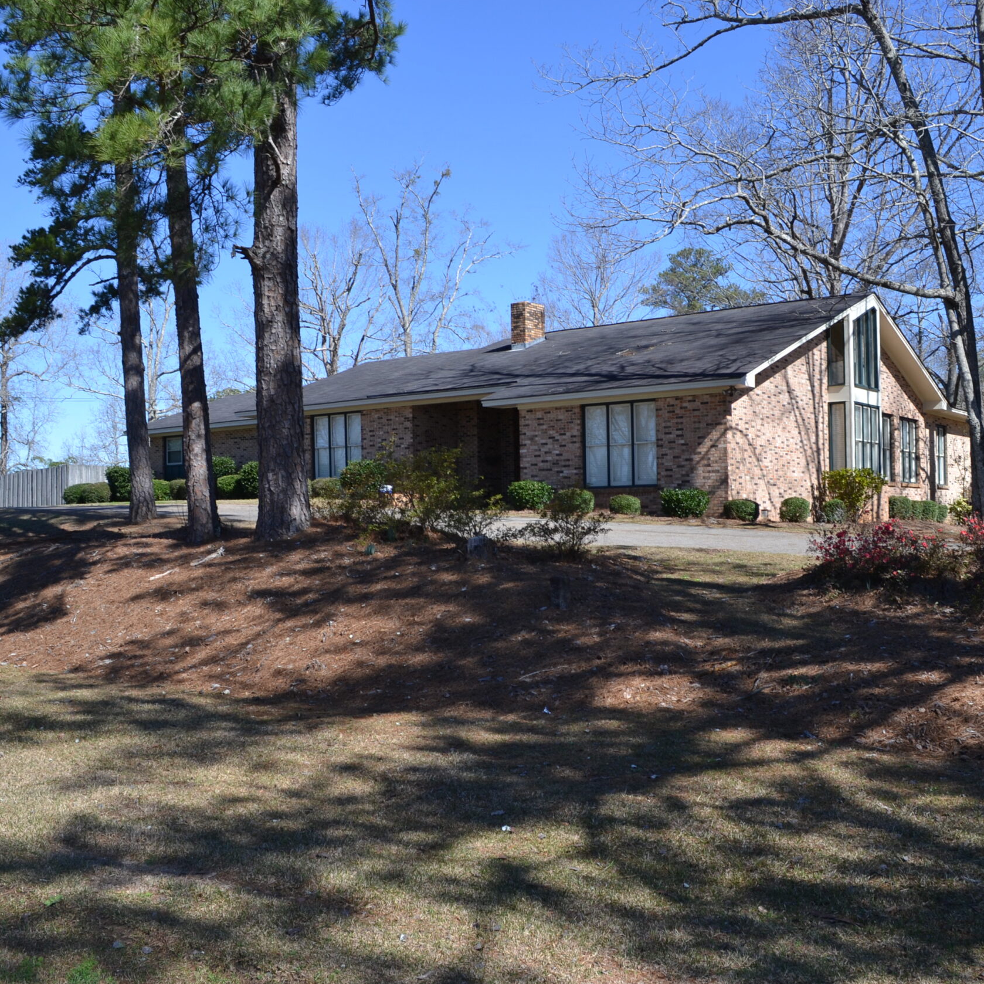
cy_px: 496
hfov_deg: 47.2
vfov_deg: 47.2
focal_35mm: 35
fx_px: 1126
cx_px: 534
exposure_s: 1/200
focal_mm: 18
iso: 100
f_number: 7.1
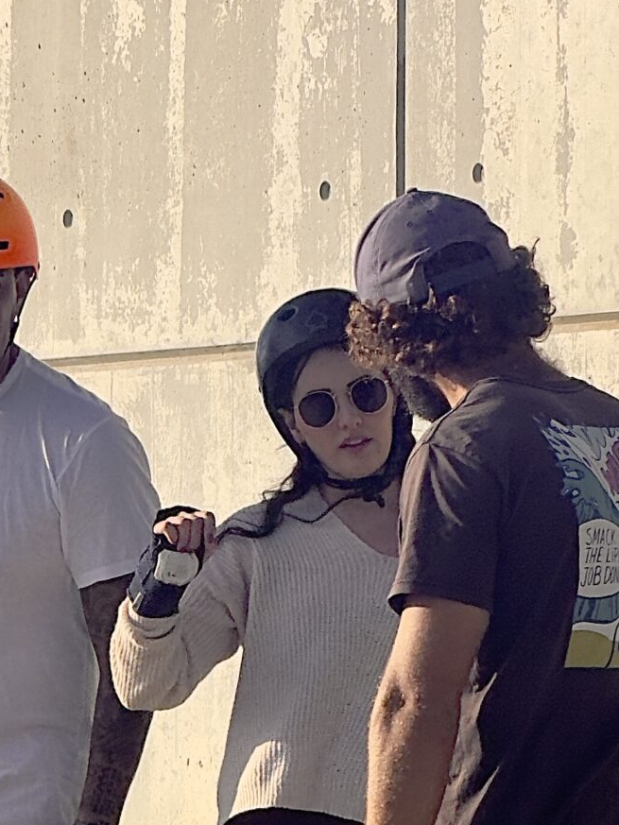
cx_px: 41
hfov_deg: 4.2
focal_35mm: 352
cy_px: 918
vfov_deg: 5.6
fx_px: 8391
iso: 50
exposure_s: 1/1650
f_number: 2.8
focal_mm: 15.66
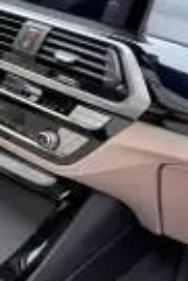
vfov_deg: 30.4
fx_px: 516
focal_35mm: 66
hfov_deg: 17.3
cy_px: 112
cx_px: -140
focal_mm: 6.76
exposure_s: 1/81
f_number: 1.78
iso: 100
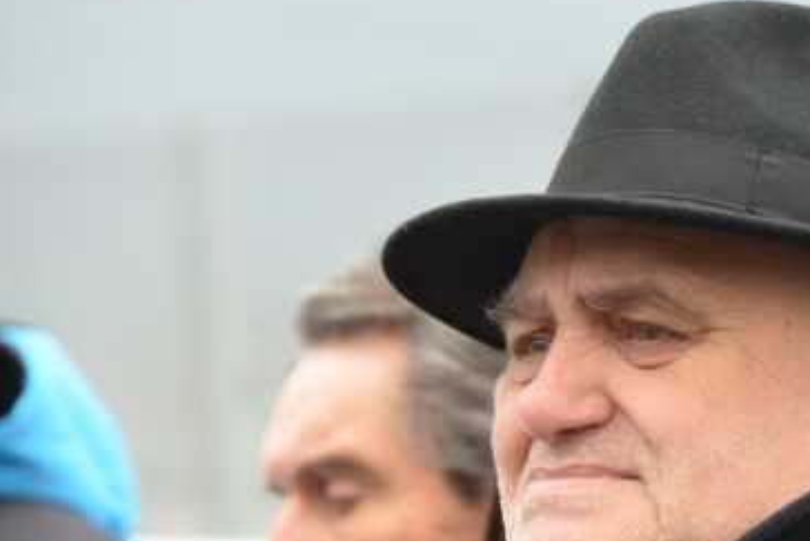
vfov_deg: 3.1
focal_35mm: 443
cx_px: 703
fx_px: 9971
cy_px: 365
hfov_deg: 4.6
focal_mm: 170
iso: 1250
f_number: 7.1
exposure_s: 1/200
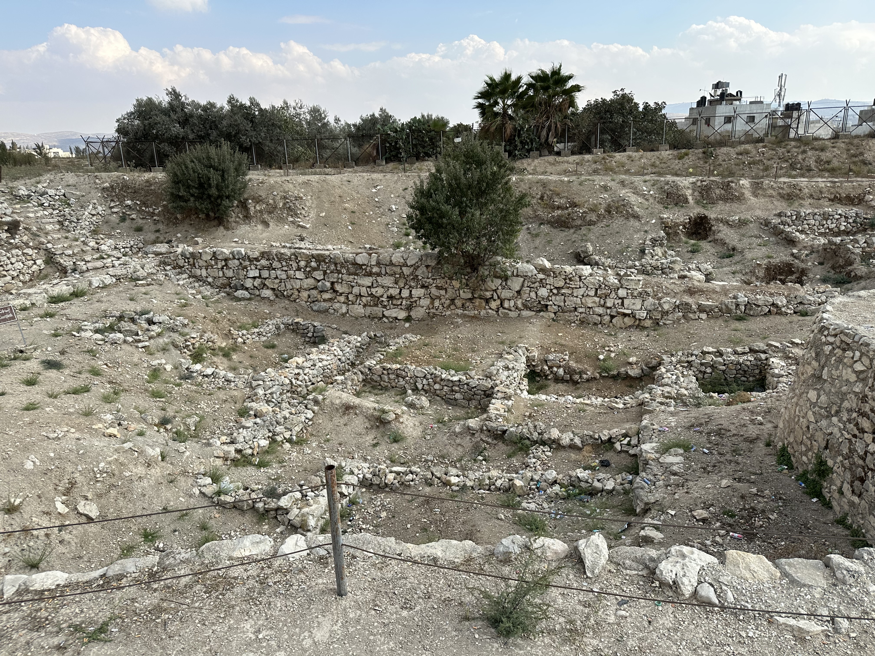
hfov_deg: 71.6
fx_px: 607
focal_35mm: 24
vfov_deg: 56.8
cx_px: 438
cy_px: 328
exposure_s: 1/2591
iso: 80
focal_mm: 6.86
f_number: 1.78
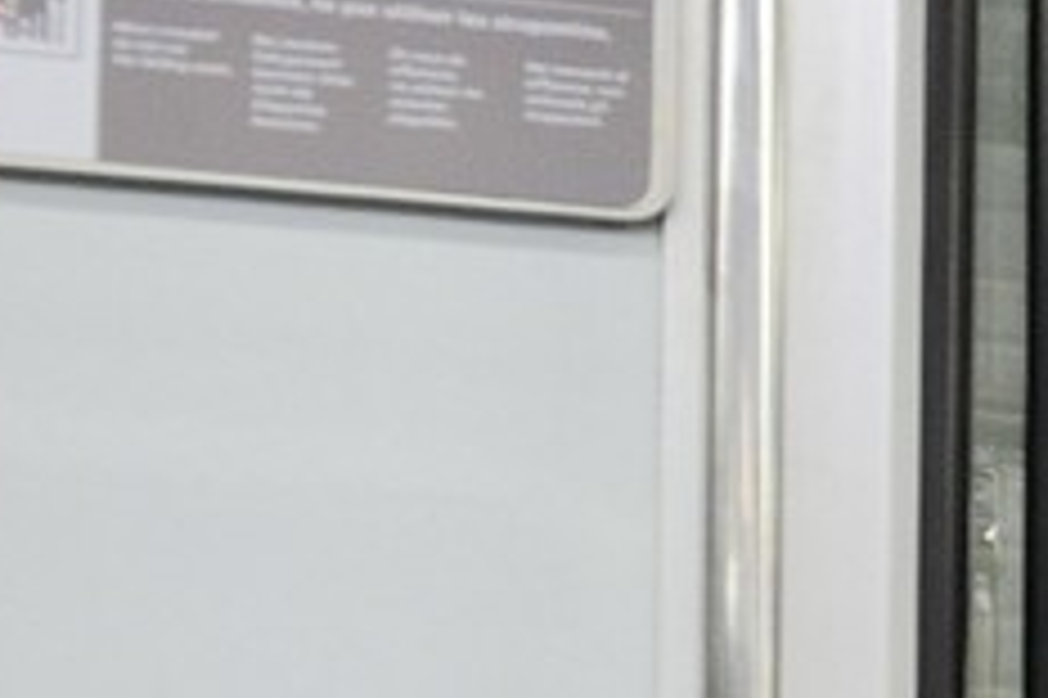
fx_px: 4800
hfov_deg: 9.3
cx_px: 3315
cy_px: 1473
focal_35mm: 165
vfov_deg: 7.9
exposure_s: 1/50
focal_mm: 24
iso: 1600
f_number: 5.6
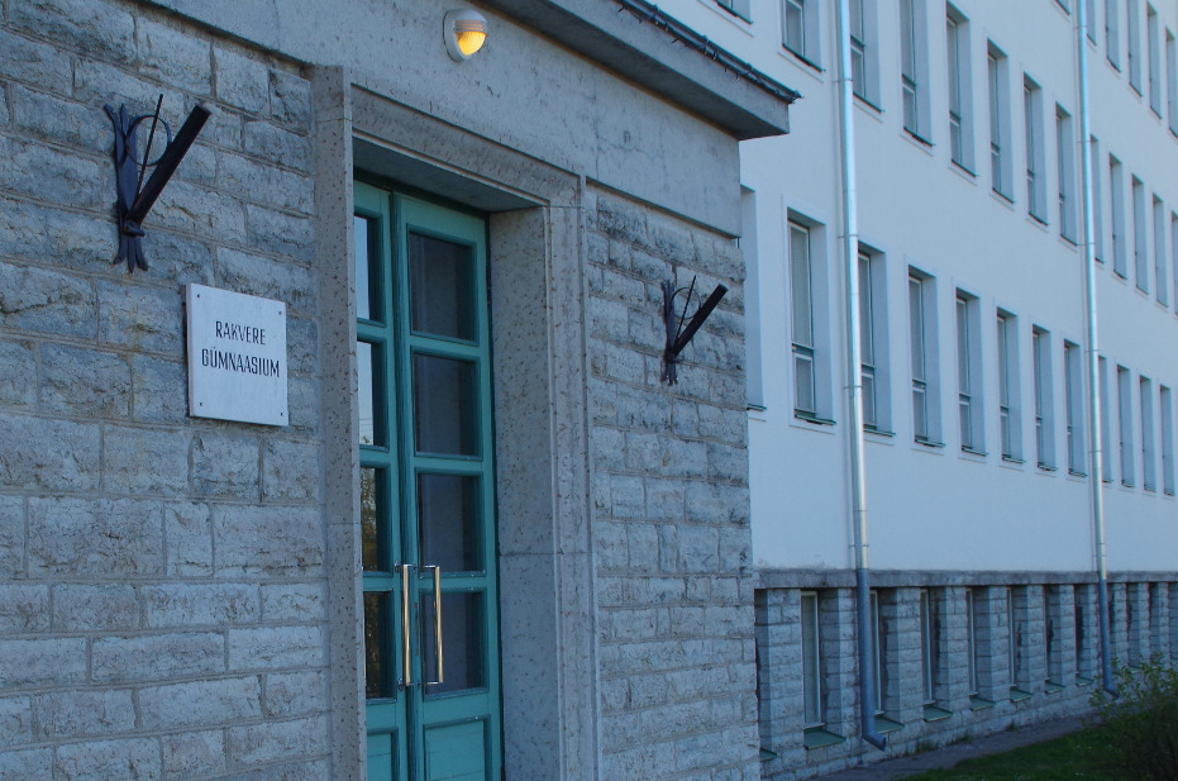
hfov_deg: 31.4
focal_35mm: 63
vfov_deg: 21.4
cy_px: 534
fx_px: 2058
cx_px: 292
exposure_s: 1/100
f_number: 11
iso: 250
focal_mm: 24
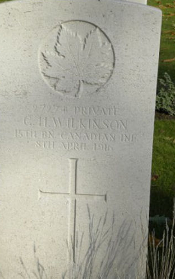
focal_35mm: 85
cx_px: 70
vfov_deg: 24.4
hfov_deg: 15.4
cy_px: 143
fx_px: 648
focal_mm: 13.4
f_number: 5.6
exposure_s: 1/322
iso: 64
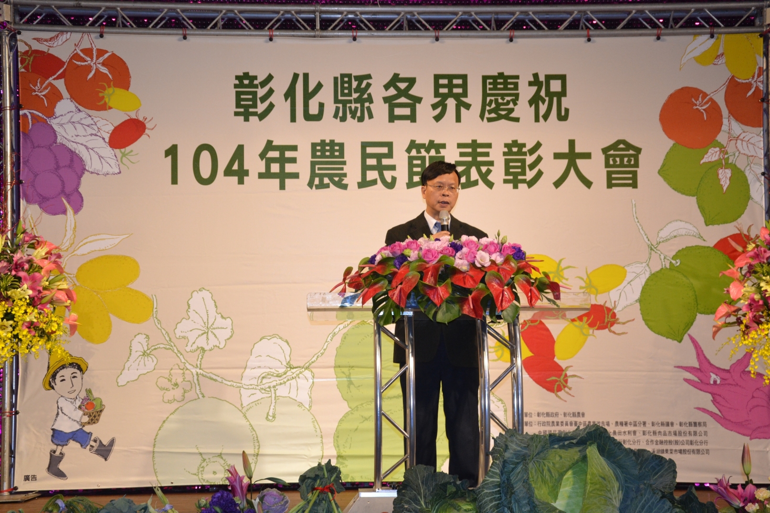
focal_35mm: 60
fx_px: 1283
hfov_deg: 33.4
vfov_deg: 22.6
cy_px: 256
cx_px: 385
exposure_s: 1/100
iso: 800
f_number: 4.8
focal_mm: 40
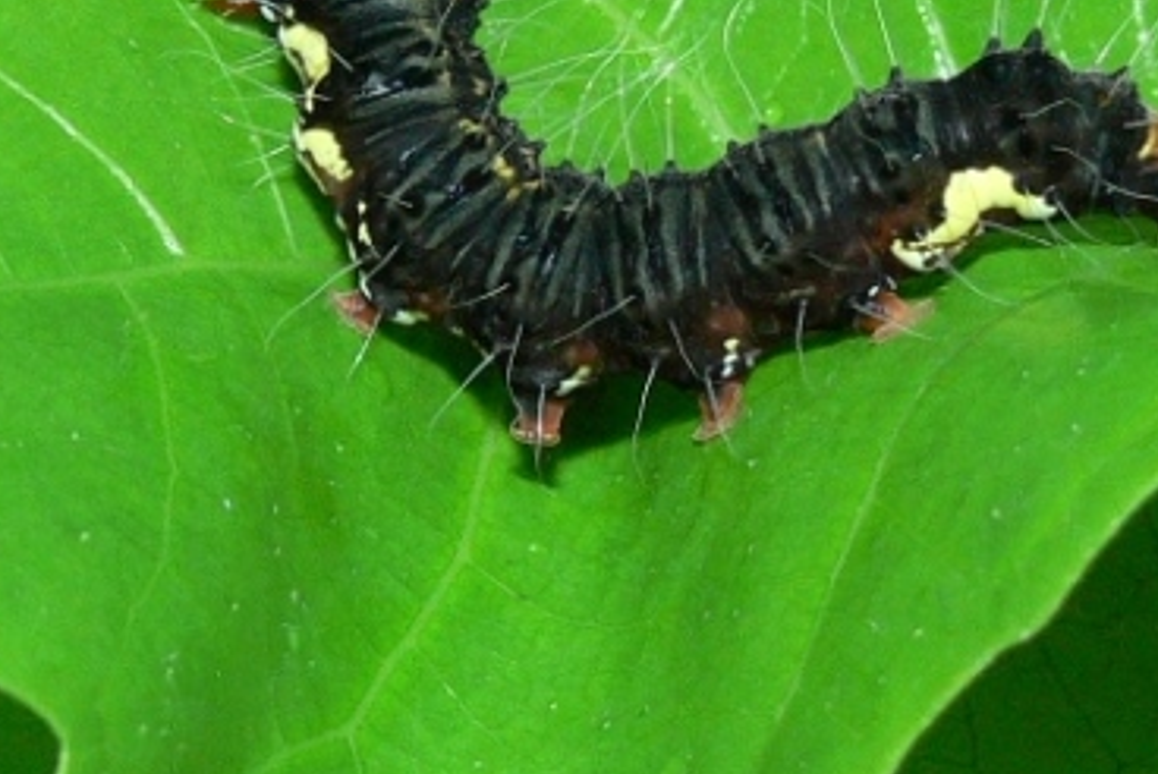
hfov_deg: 32.8
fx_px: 1964
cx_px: 645
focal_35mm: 61
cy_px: 151
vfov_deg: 22.0
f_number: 4
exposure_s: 1/30
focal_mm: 7.6
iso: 100
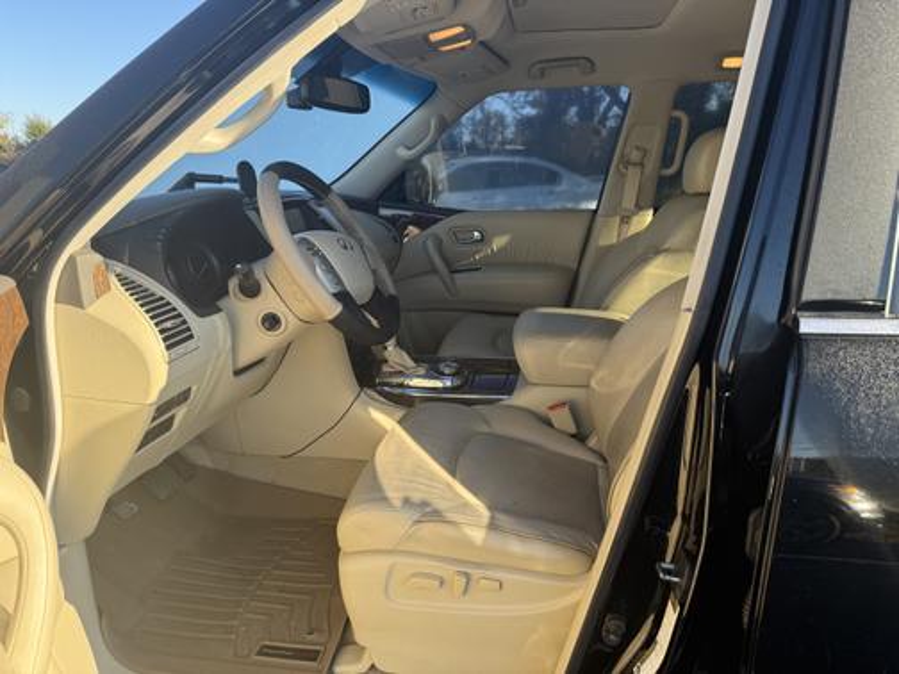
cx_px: 450
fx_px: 623
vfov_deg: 56.8
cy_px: 337
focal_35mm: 24
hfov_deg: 71.6
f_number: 1.78
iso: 100
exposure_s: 1/772
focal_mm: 6.76
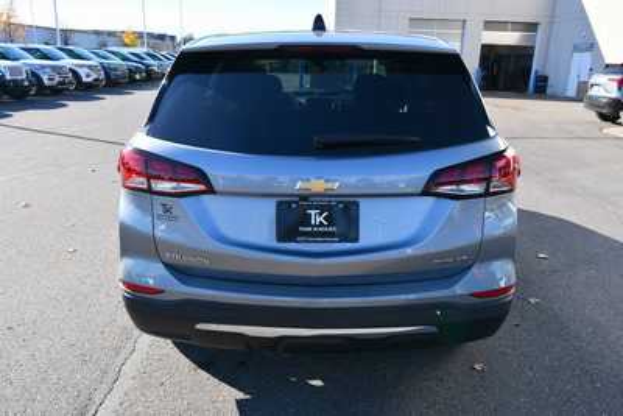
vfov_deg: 43.6
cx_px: 312
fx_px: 519
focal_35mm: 30
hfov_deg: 61.9
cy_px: 208
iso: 200
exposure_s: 1/250
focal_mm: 20
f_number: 8
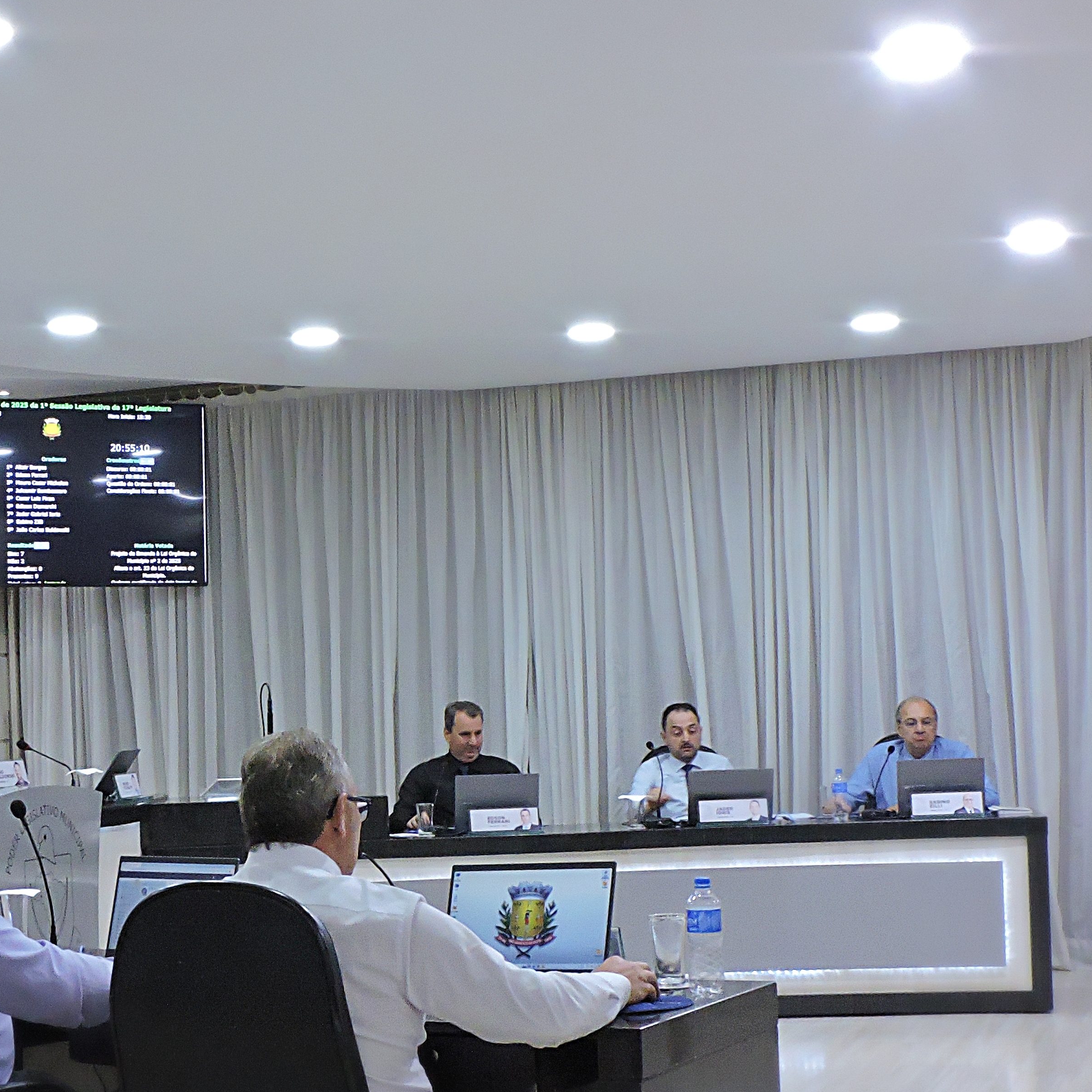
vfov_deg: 25.3
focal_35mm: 68
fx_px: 2427
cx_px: 273
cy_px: 658
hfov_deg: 25.1
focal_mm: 7.1
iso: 800
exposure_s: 1/15
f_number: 6.6
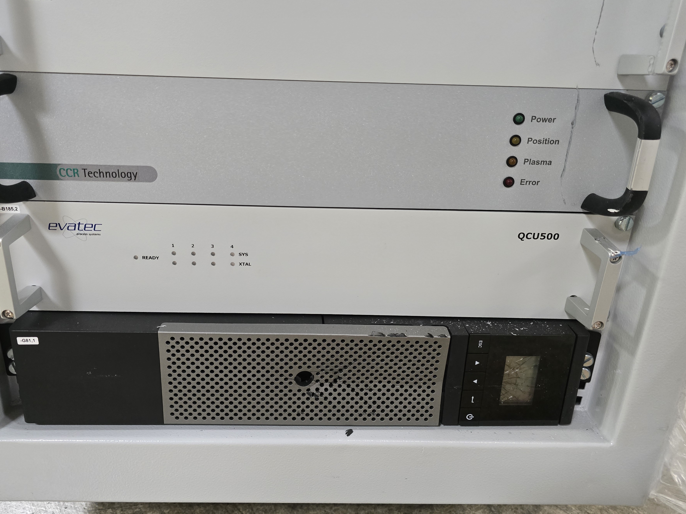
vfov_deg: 53.0
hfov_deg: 67.1
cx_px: 309
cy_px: 236
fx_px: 515
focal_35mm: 26
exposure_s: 1/120
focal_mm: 6.3
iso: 800
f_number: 1.7
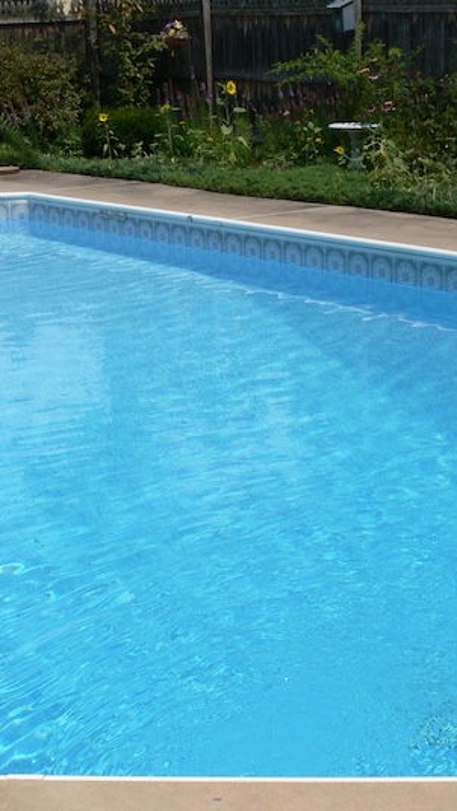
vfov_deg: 32.8
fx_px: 1377
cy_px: 365
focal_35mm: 64
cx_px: 281
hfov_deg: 18.8
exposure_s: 1/400
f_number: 8
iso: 80
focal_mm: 7.4
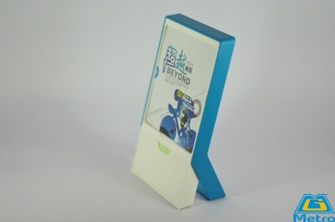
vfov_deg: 18.1
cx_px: 168
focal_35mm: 75
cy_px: 111
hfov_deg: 27.0
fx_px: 697
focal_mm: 50
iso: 200
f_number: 1.8
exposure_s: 1/3200
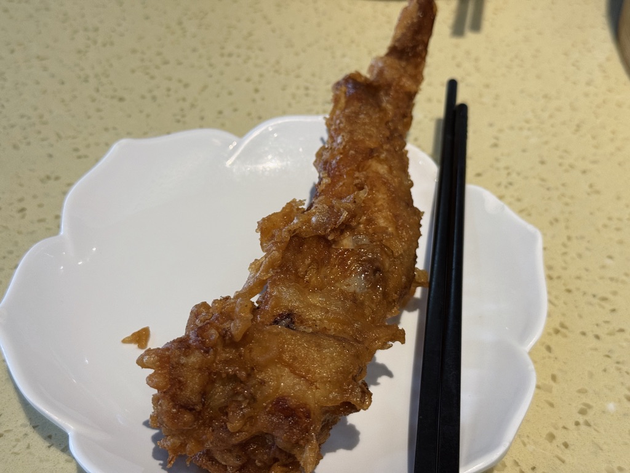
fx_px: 874
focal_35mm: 48
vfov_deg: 30.3
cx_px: 315
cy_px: 236
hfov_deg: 39.7
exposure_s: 1/50
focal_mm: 6.76
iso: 100
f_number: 1.78
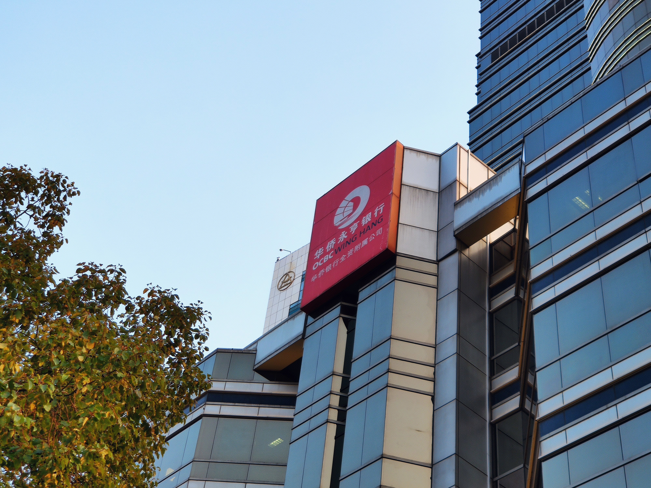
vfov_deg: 24.8
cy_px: 244
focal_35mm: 59
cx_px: 326
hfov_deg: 32.7
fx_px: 1110
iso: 100
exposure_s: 1/158
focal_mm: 6.22
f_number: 2.2
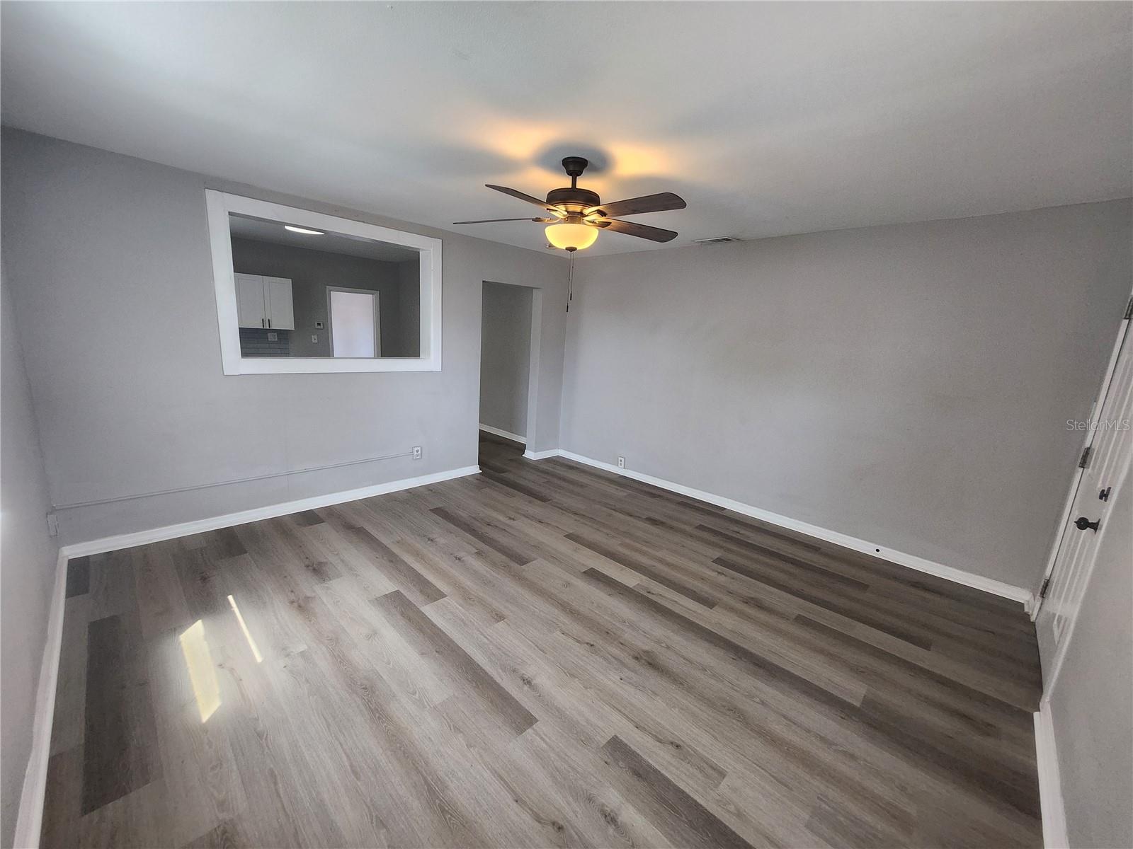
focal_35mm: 13
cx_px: 566
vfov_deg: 89.9
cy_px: 424
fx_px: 425
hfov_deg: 106.2
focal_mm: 1.74
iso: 125
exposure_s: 1/60
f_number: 2.2
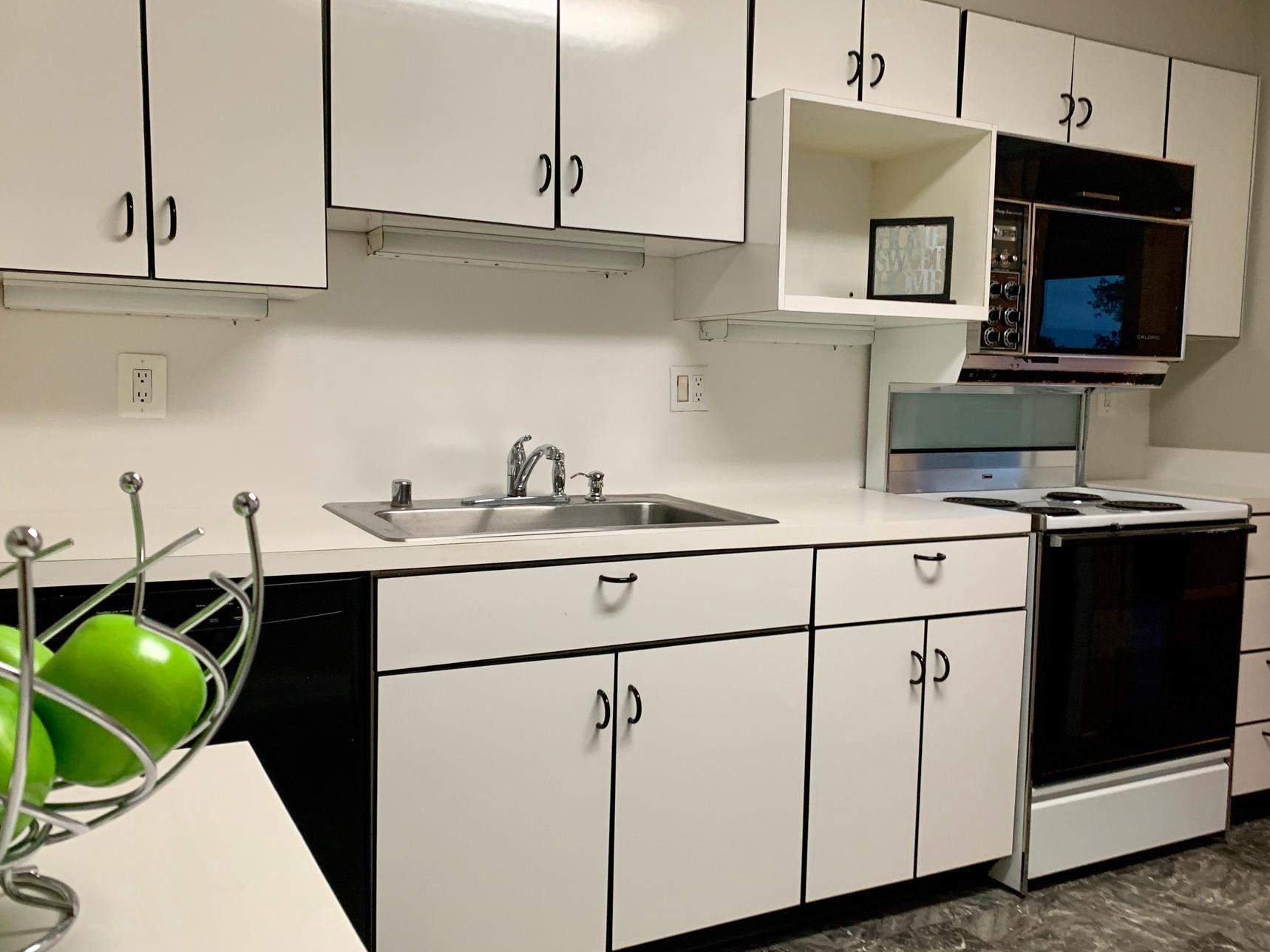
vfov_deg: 45.4
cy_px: 494
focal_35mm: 31
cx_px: 680
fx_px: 1137
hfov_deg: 58.3
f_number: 1.8
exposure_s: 1/60
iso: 160
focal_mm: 4.25
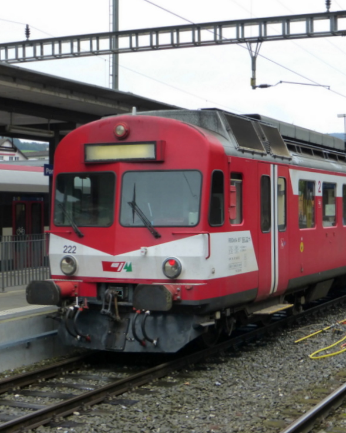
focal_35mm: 61
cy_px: 215
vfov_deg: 31.0
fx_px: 781
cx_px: 223
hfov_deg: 24.9
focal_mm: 7.9
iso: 160
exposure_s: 1/100
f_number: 4.1
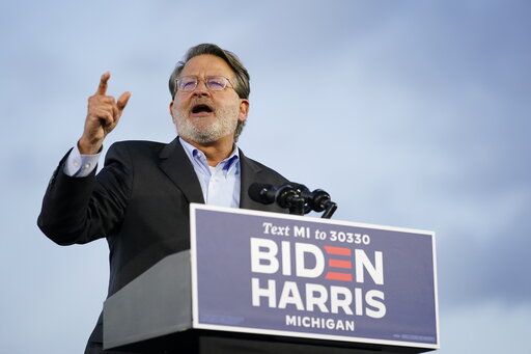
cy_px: 177
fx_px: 2625
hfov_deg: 11.6
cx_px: 266
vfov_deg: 7.7
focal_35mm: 178
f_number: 2.8
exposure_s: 1/1000
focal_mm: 178
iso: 800
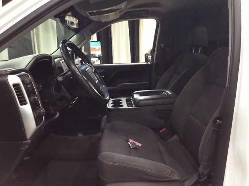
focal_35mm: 32
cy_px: 93
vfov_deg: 44.1
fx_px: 230
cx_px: 124
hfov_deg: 56.9
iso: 160
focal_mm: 3.3
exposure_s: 1/25
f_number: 2.4
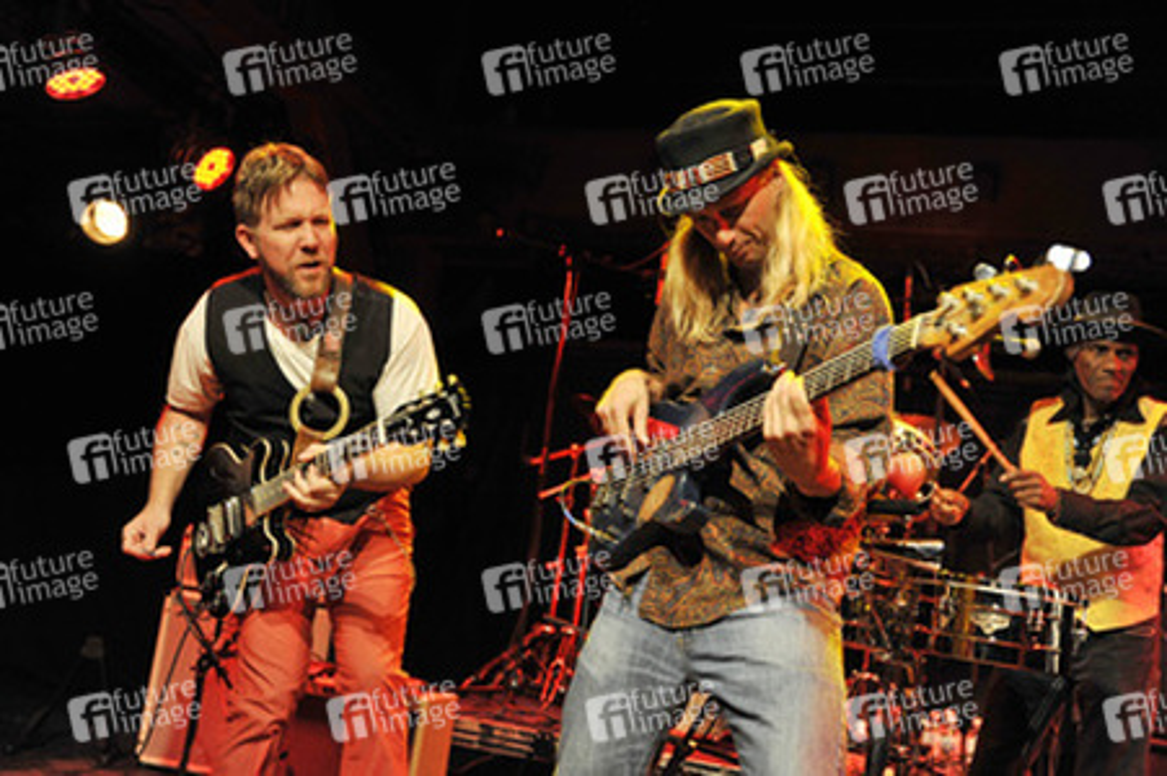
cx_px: 584
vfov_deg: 33.4
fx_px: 1296
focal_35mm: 40
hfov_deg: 48.5
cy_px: 388
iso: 800
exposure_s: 1/160
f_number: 2.8
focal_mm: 40
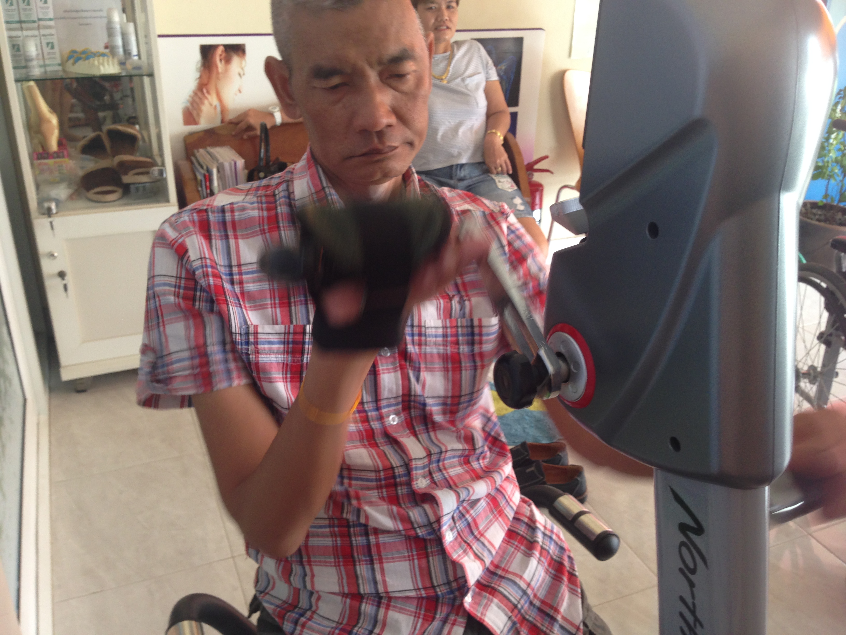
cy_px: 318
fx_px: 807
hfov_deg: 55.4
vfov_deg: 42.9
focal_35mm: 33
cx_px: 423
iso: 64
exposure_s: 1/20
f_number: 2.4
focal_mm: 4.12
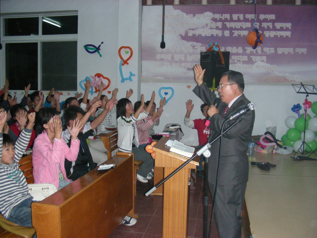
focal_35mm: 38
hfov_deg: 49.0
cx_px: 158
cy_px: 119
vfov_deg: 37.7
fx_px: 348
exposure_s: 1/60
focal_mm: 6.3
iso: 280
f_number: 3.5
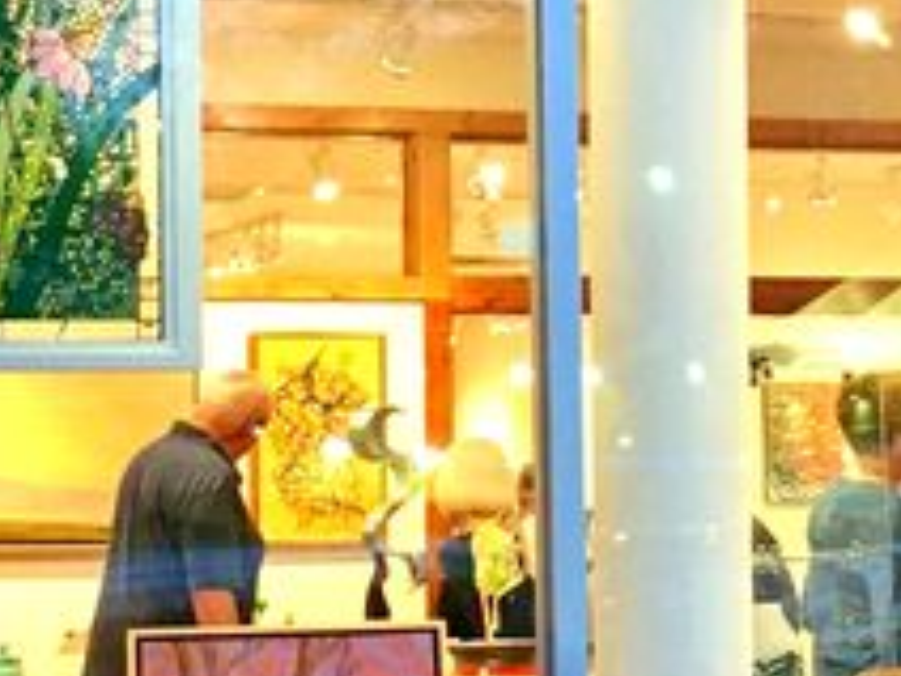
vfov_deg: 10.8
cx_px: 722
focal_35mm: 137
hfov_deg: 14.3
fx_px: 3566
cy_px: 230
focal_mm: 4.15
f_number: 2.2
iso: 80
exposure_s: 1/30
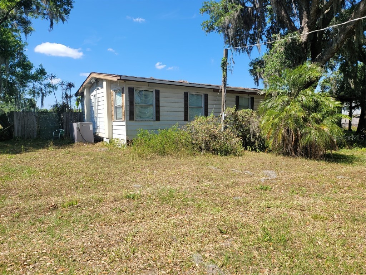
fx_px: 275
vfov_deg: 53.1
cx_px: 183
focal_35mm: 26
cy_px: 138
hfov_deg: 67.3
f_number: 1.8
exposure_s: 1/1584
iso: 40
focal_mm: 5
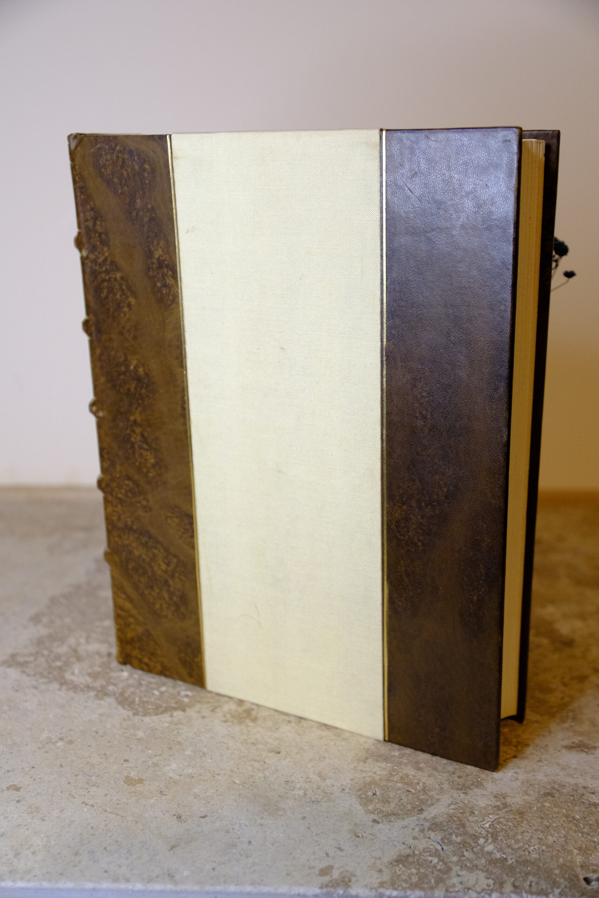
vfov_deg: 54.4
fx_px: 873
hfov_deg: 37.9
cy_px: 449
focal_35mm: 35
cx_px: 300
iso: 2000
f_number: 4
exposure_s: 1/100
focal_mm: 23.4
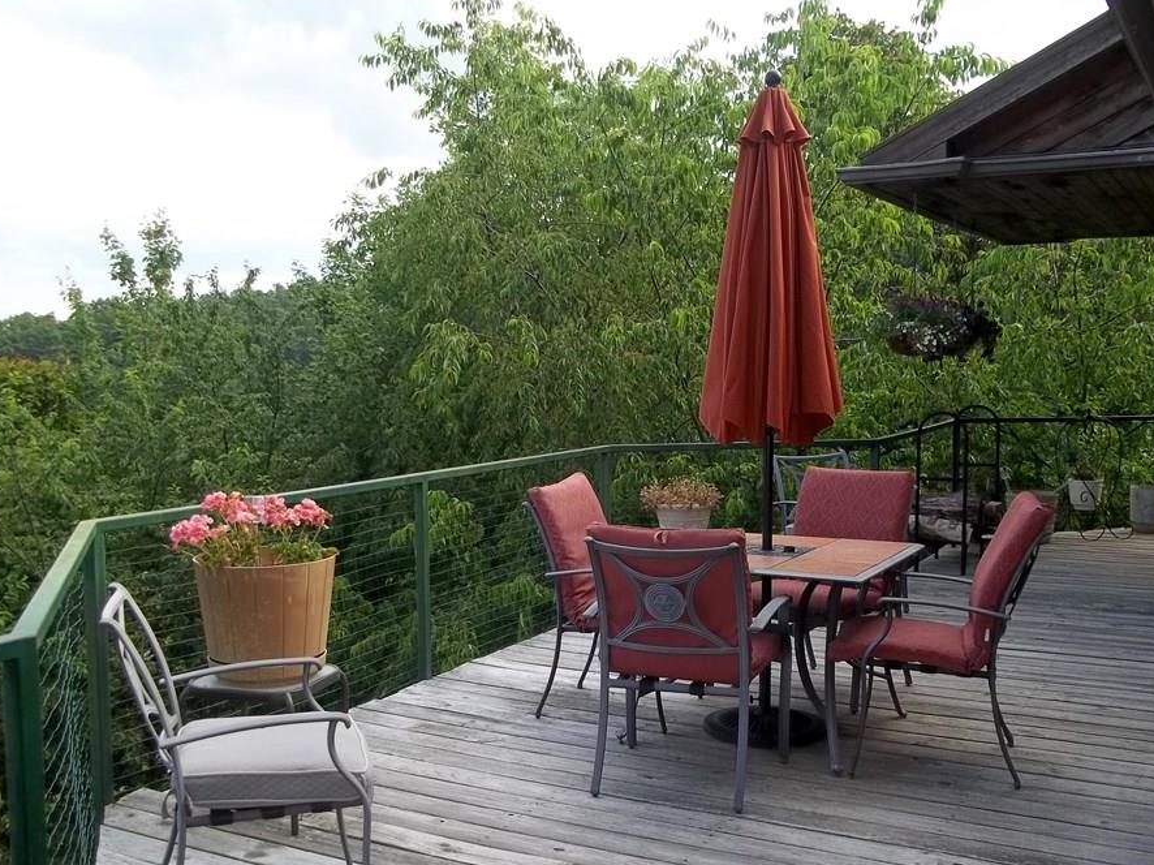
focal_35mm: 37
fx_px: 1233
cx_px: 543
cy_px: 490
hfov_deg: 50.1
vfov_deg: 38.6
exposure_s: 1/250
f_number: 2.9
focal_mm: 5.7
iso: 64
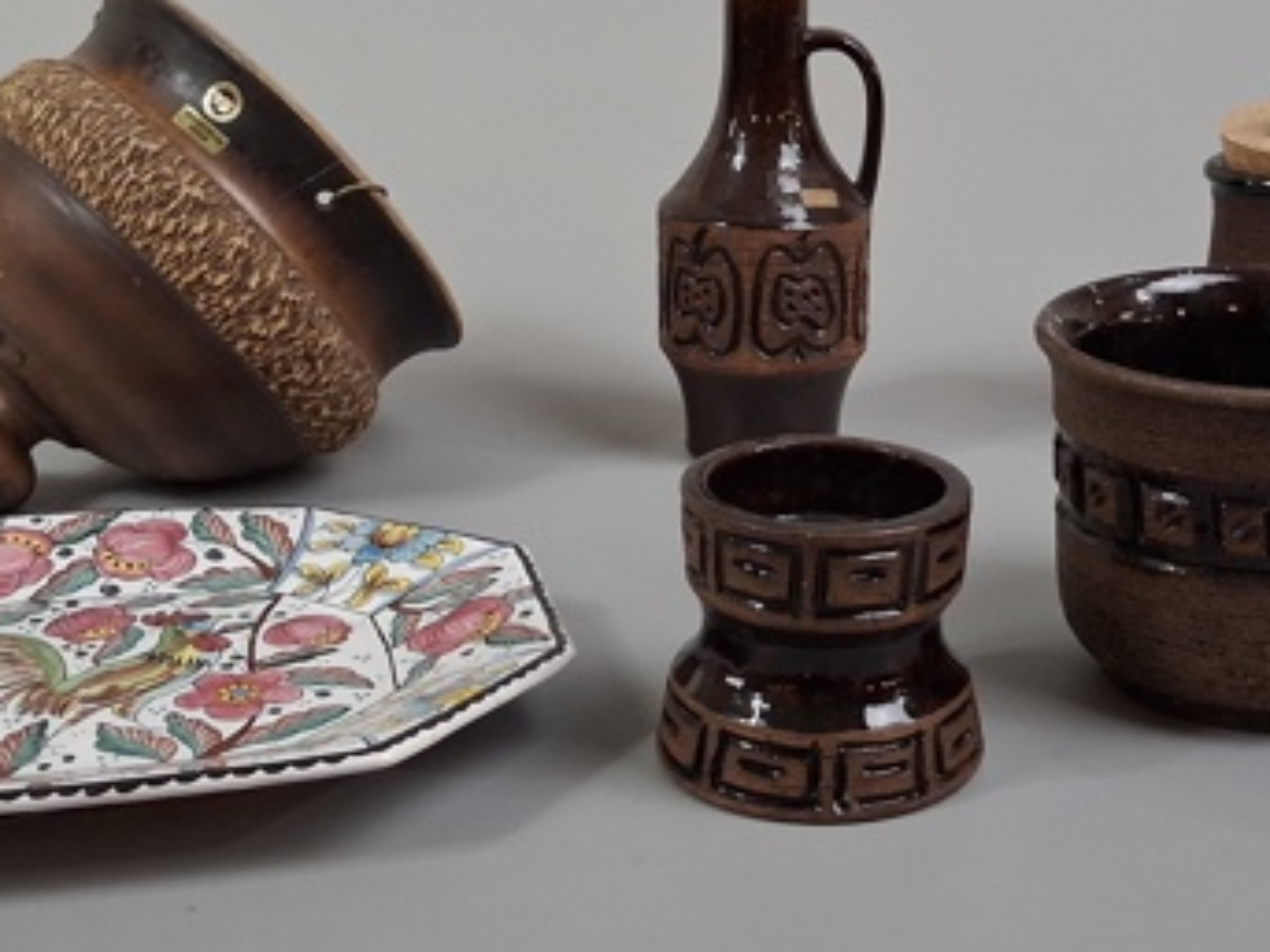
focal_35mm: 63
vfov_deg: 23.2
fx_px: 2311
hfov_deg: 30.6
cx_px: 818
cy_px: 385
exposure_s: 1/50
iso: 250
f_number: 1.8
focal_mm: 4
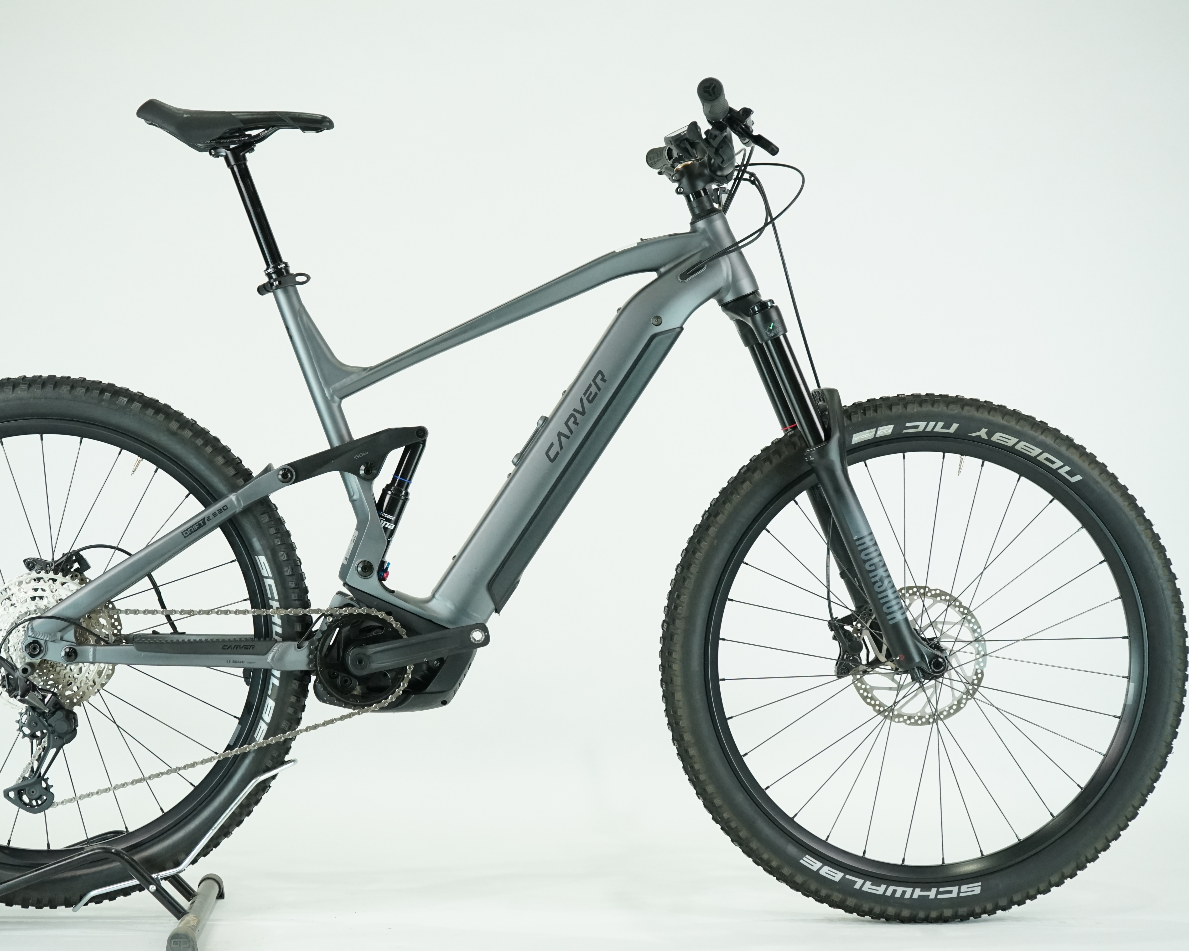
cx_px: 484
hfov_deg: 30.9
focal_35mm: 61
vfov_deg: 25.0
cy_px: 475
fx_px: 2147
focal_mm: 54
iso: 2500
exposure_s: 1/200
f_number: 6.3
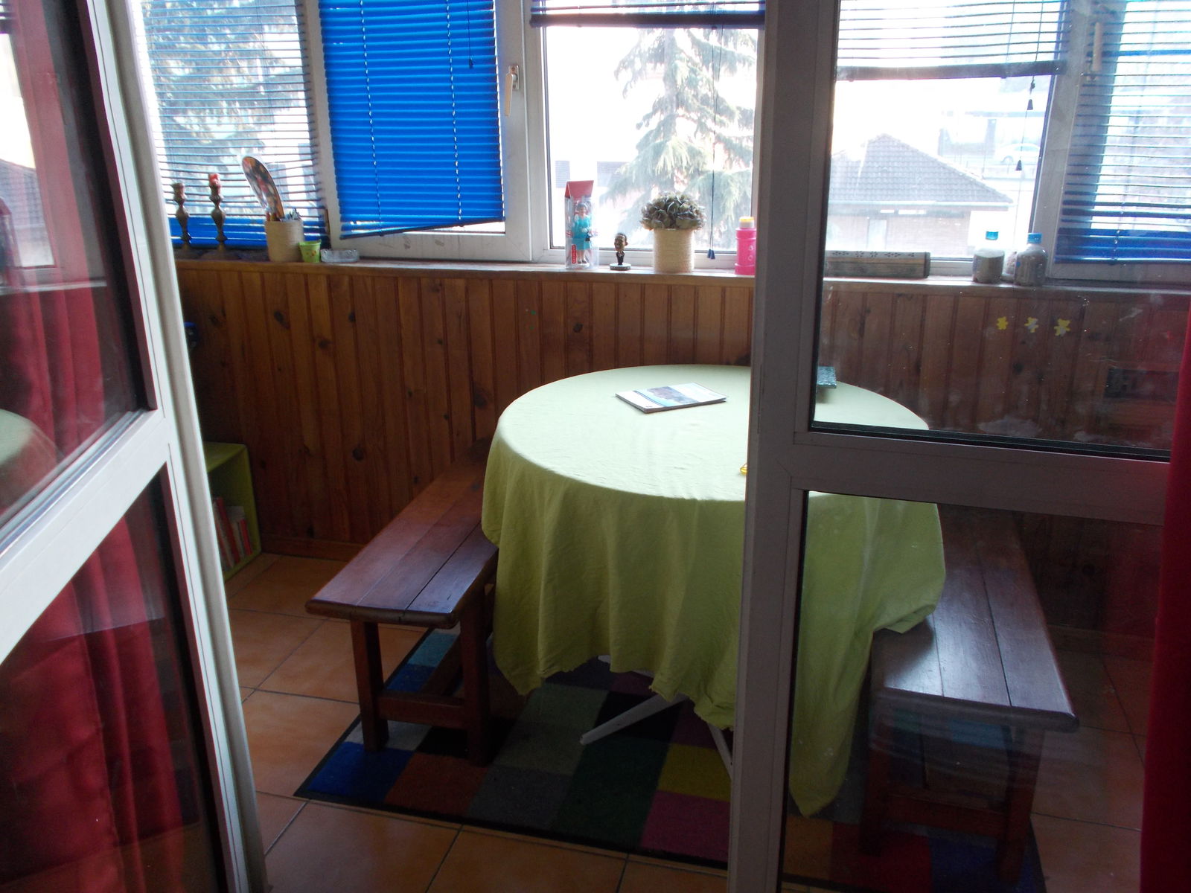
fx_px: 1032
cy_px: 446
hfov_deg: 60.0
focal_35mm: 30
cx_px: 596
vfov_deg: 46.8
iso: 160
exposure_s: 1/25
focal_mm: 5.3
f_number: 3.4
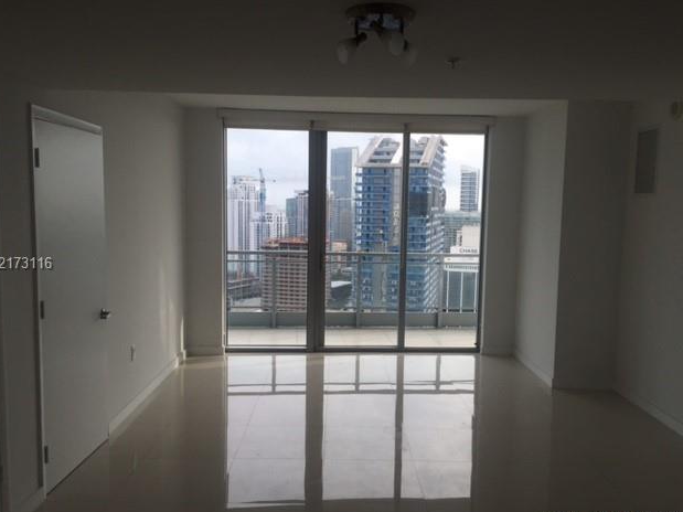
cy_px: 264
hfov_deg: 60.0
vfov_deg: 46.8
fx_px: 592
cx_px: 339
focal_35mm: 30
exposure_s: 1/425
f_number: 2.2
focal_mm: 4.15
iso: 32
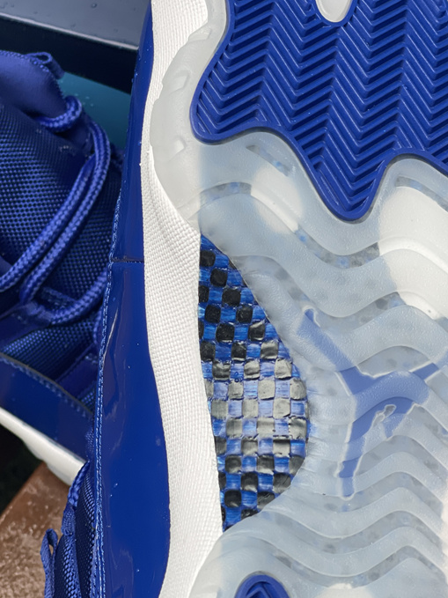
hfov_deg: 15.9
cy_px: 243
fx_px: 1605
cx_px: 178
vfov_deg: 21.1
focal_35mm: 93
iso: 64
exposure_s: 1/121
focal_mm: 7.5
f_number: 2.2
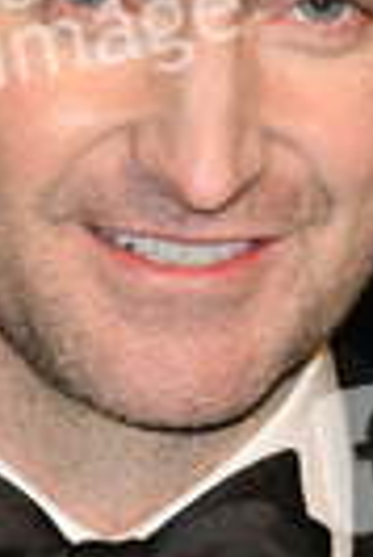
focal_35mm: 505
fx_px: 7828
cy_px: 226
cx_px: 149
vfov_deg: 4.1
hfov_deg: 2.7
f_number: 4.5
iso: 320
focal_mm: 112
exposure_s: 1/200
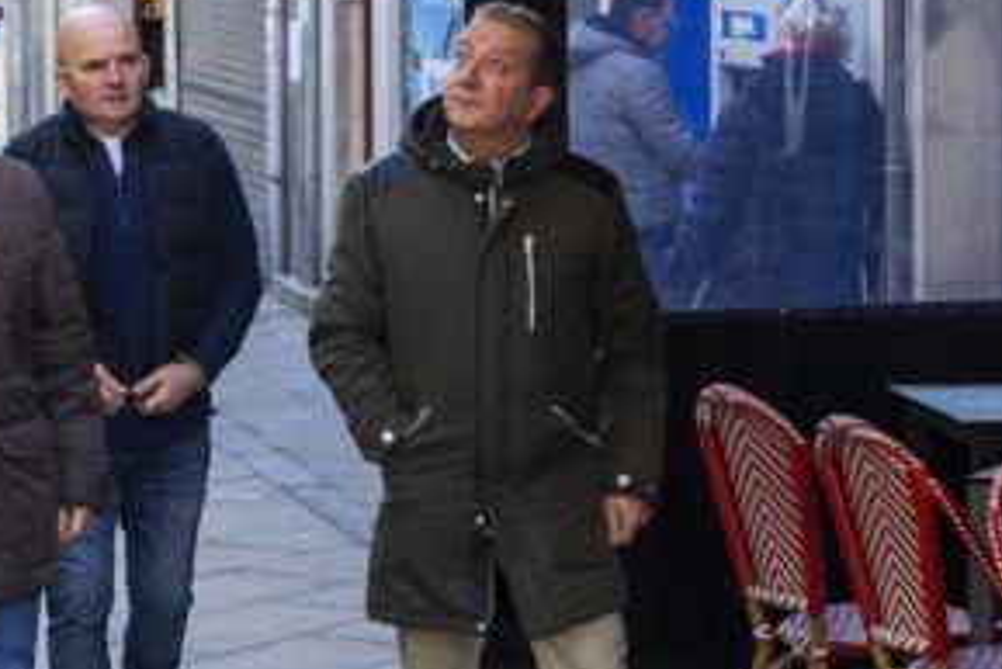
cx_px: -107
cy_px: 419
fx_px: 2590
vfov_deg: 14.7
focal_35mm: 93
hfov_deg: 20.8
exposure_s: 1/160
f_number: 4
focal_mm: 35
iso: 160
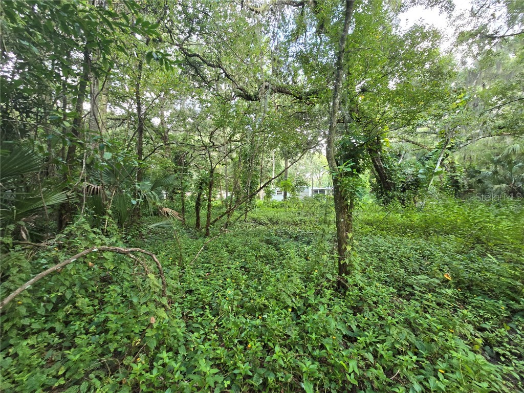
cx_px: 262
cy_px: 196
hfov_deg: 106.2
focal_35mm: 13
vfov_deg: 89.9
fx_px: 197
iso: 100
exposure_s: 1/60
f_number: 2.2
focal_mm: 2.2
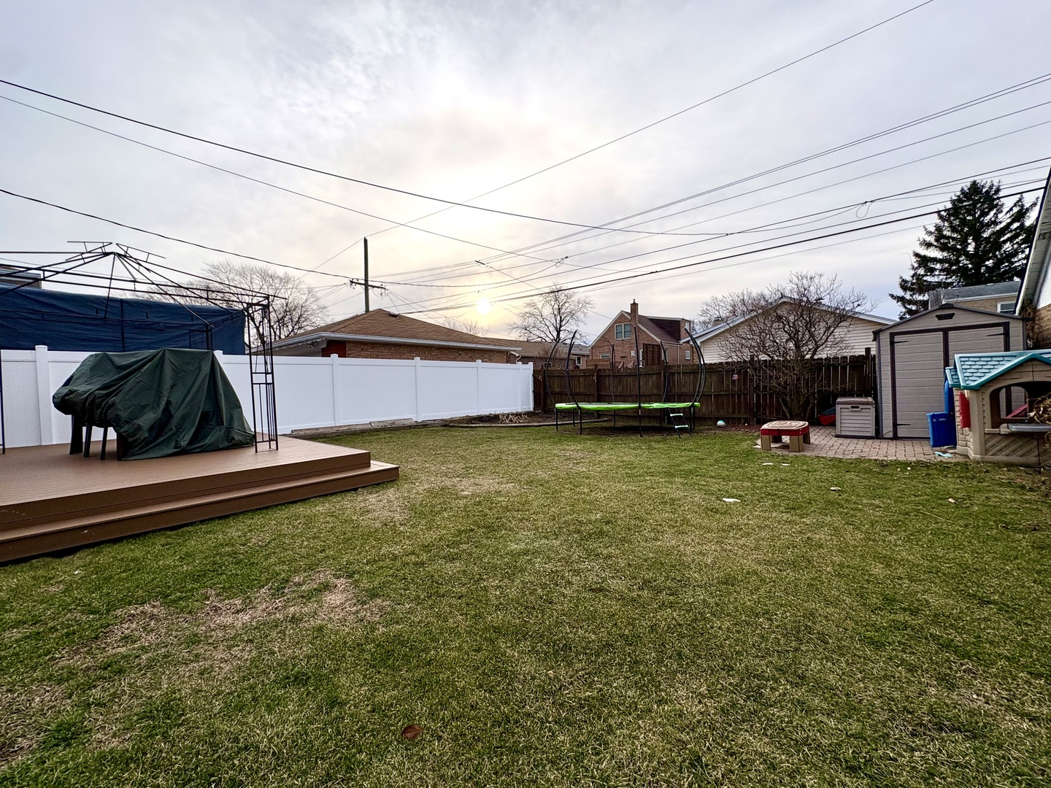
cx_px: 526
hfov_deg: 102.1
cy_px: 394
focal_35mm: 14
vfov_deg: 85.7
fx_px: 425
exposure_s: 1/968
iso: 40
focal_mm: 2.22
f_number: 2.2
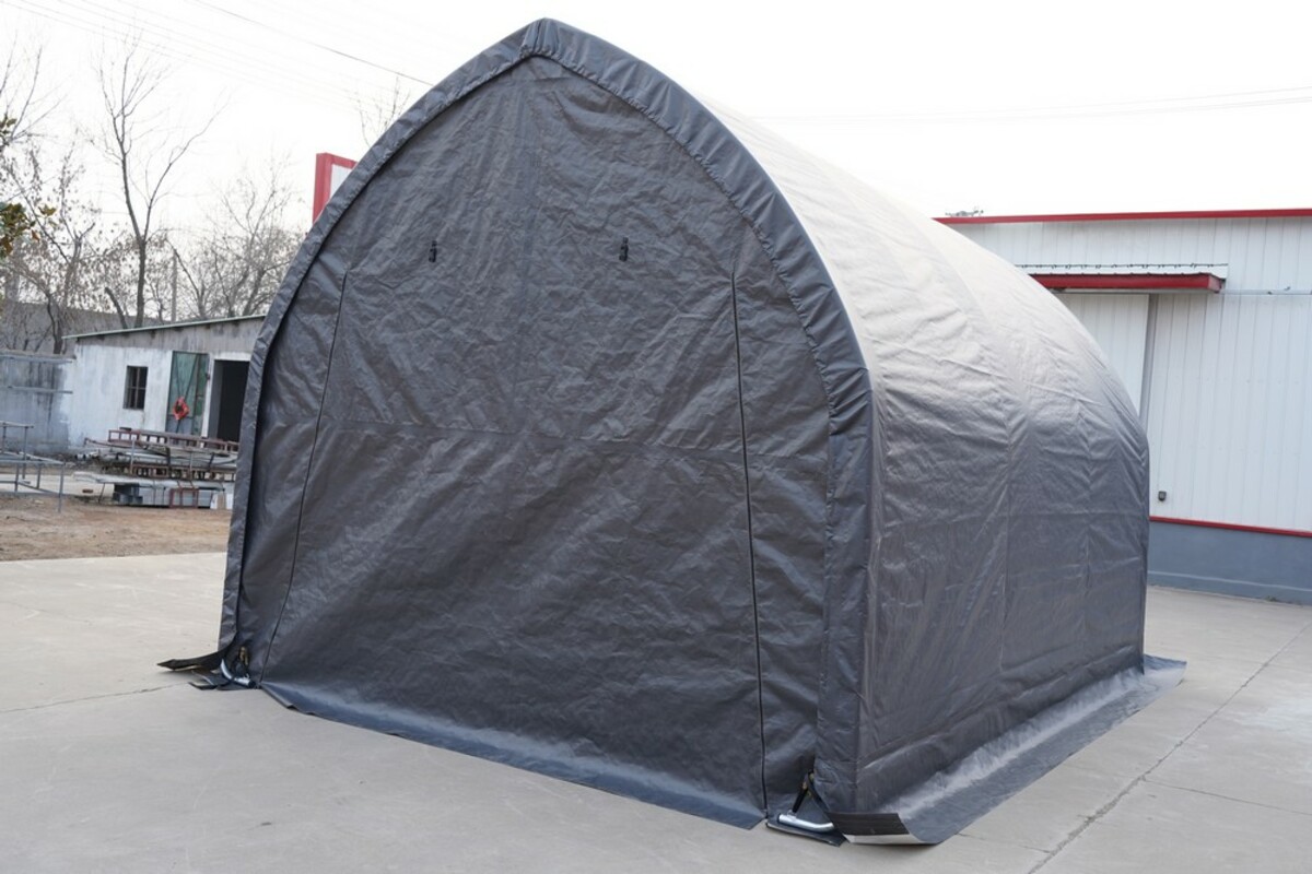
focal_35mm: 35
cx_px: 656
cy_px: 437
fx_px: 1275
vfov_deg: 37.9
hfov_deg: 54.4
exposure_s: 1/60
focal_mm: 35
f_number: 4.5
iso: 250
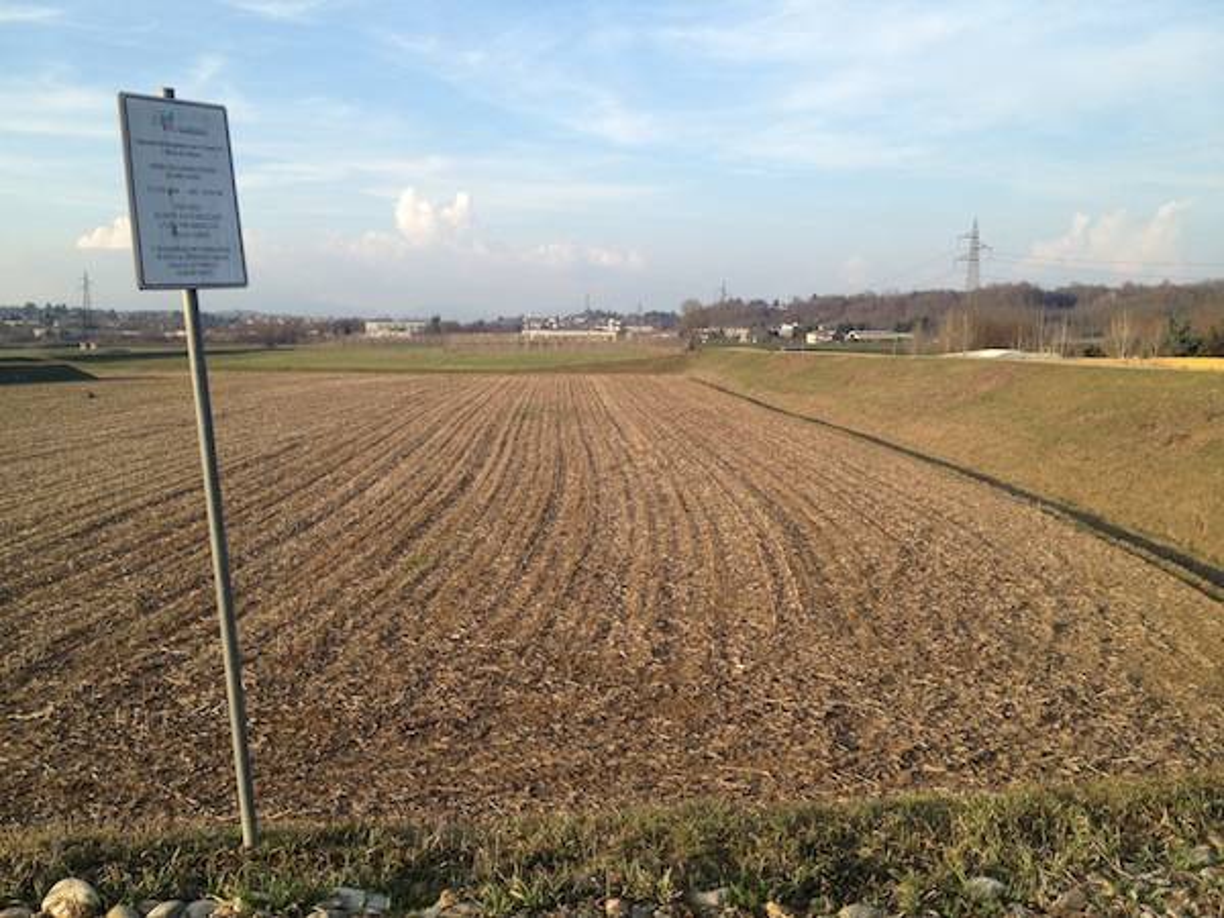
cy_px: 459
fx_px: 1238
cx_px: 612
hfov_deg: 52.6
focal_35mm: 35
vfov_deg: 40.7
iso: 50
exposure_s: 1/600
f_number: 2.4
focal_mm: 4.28
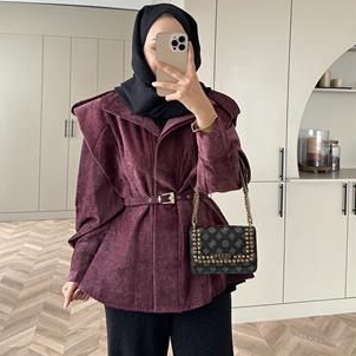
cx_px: 176
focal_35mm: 29
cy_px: 155
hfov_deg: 55.6
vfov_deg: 55.5
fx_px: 337
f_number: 1.78
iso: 250
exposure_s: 1/104
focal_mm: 6.86
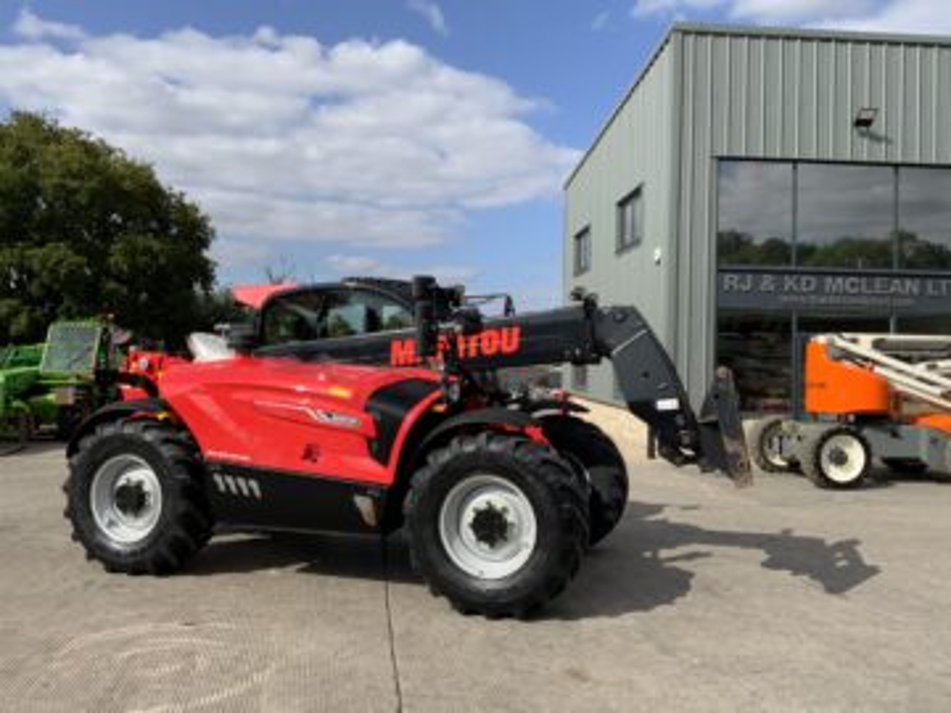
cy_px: 356
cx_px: 476
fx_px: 797
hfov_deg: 61.7
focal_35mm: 29
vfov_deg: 48.2
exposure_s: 1/2227
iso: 16
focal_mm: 3
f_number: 1.8
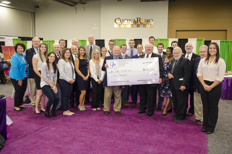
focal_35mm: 33
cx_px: 116
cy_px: 77
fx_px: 212
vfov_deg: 39.8
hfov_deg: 57.3
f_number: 3.8
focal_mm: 22
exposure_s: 1/60
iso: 1100
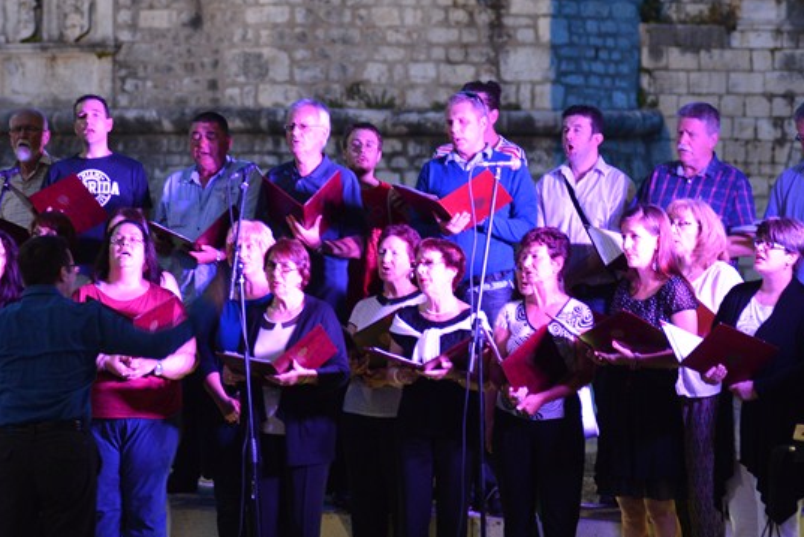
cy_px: 245
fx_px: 3666
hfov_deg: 12.5
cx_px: 286
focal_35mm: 164
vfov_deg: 8.4
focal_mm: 86
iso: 2000
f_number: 3.2
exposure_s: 1/60
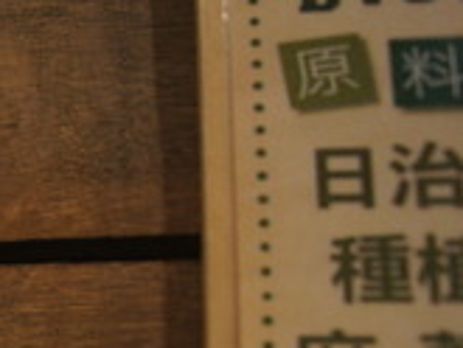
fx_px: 1258
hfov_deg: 17.7
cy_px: 373
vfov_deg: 15.4
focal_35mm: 94
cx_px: -313
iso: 320
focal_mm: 18
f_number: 3.5
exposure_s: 1/30
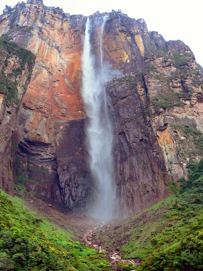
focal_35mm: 36
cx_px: 102
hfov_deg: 39.7
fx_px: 281
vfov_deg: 51.4
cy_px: 136
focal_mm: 6
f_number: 2.8
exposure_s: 1/60
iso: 80
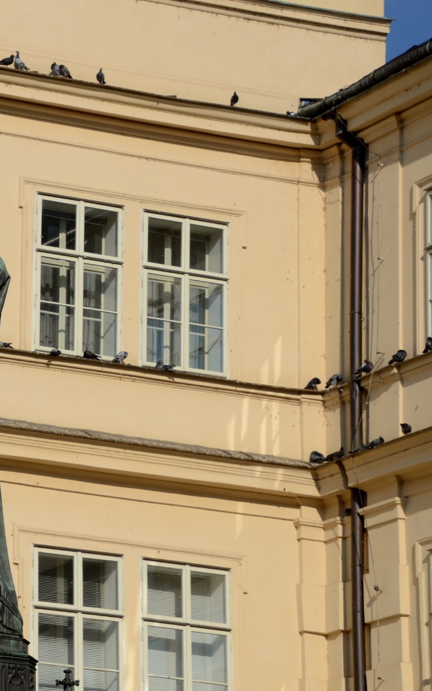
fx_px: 3483
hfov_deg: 7.0
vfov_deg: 11.3
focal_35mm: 185
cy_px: 345
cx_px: -82
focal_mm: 80
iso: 200
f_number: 8
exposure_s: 1/1000
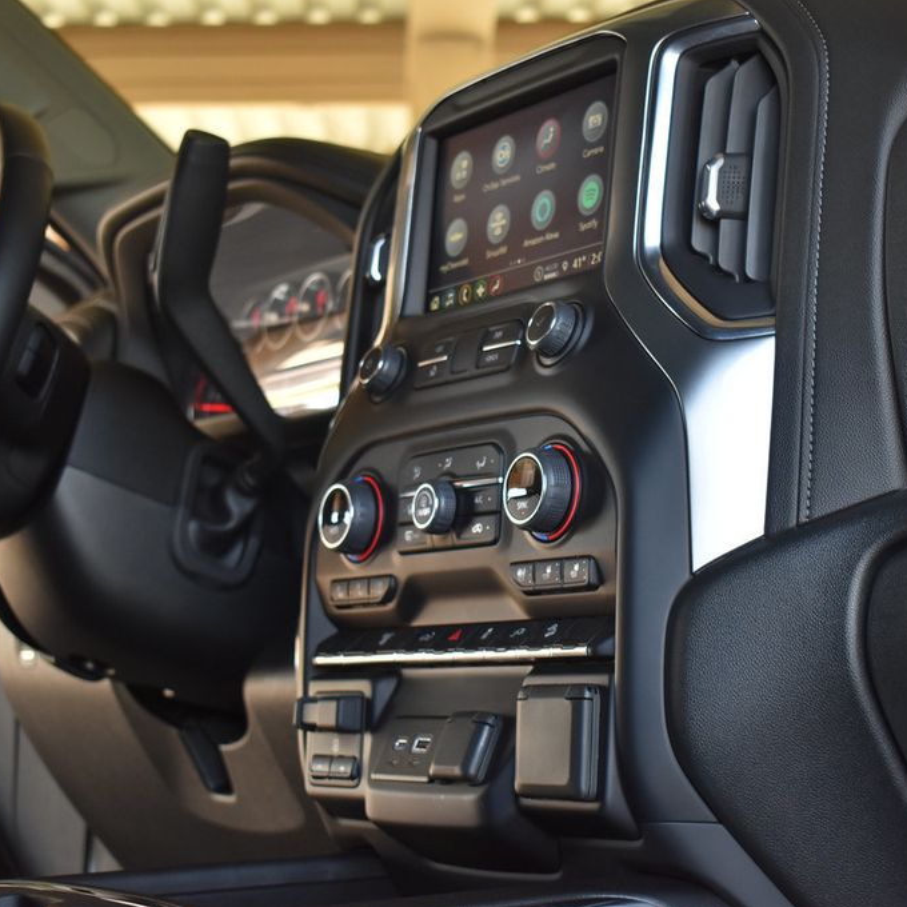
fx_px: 2164
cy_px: 454
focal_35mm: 73
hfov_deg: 23.7
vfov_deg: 23.7
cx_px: 520
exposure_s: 1/125
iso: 800
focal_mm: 38
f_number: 4.8
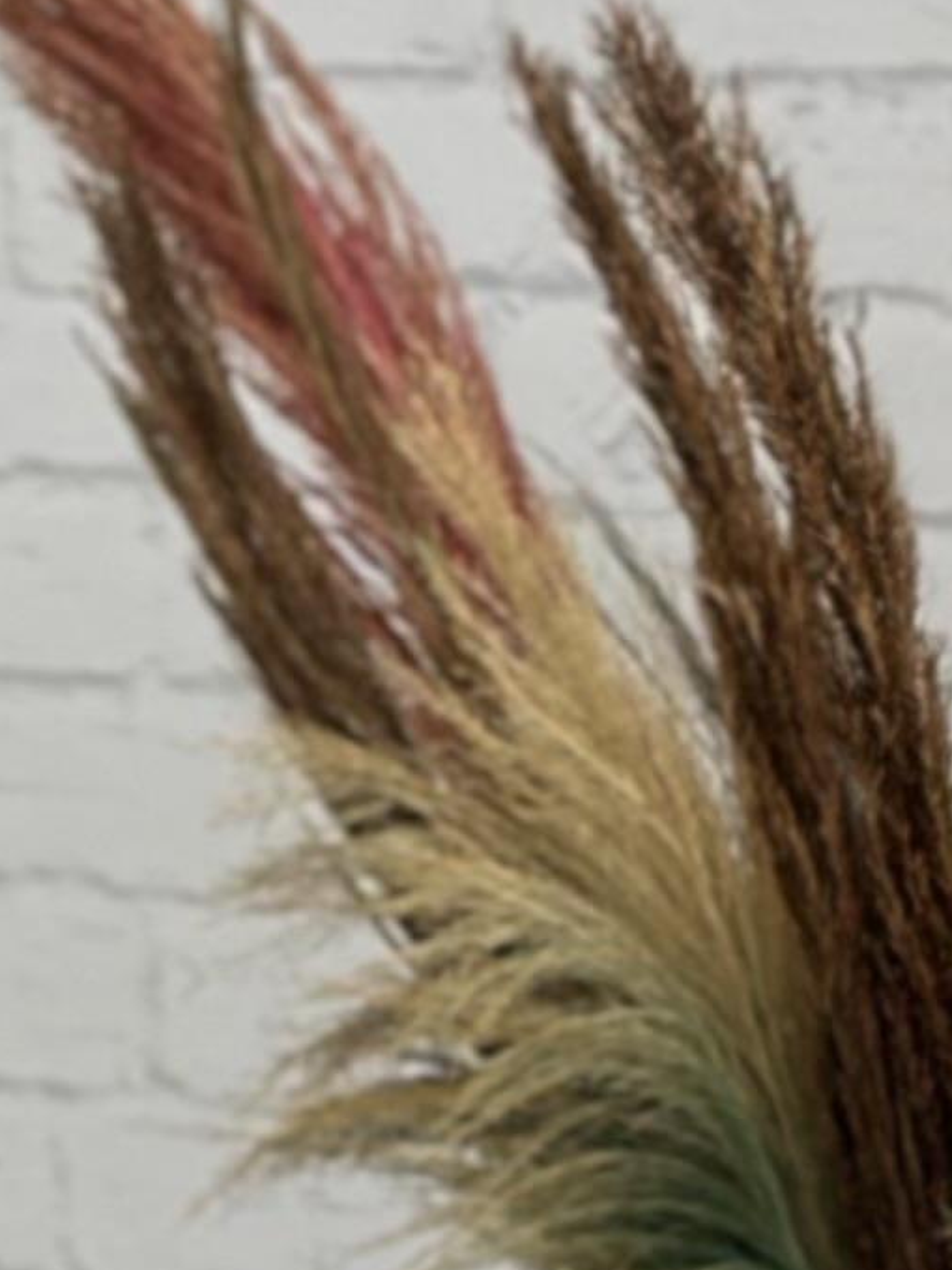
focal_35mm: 285
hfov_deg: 5.1
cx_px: -1367
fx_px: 10454
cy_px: 580
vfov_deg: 7.0
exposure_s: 1/106
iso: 64
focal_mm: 6.86
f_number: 1.78
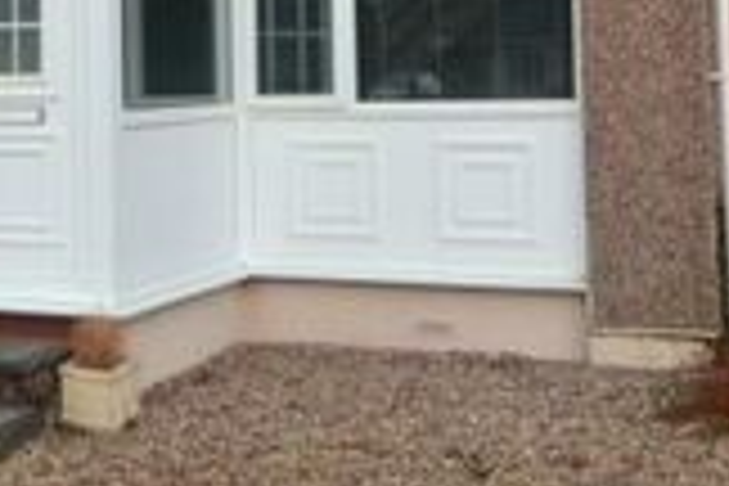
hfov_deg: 30.8
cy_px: -7
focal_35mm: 65
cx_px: 274
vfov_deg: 20.2
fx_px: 1316
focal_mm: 10
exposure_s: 1/80
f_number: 9
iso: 400
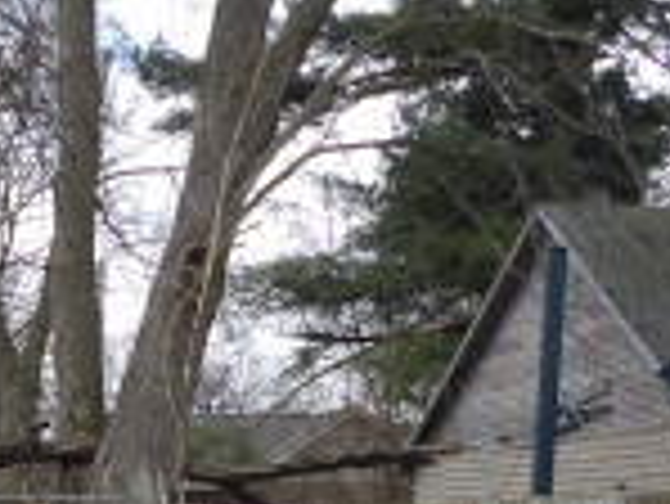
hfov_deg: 17.0
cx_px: -382
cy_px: 752
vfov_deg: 13.6
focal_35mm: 103
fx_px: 1995
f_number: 3.2
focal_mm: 4.3
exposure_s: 1/476
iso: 100
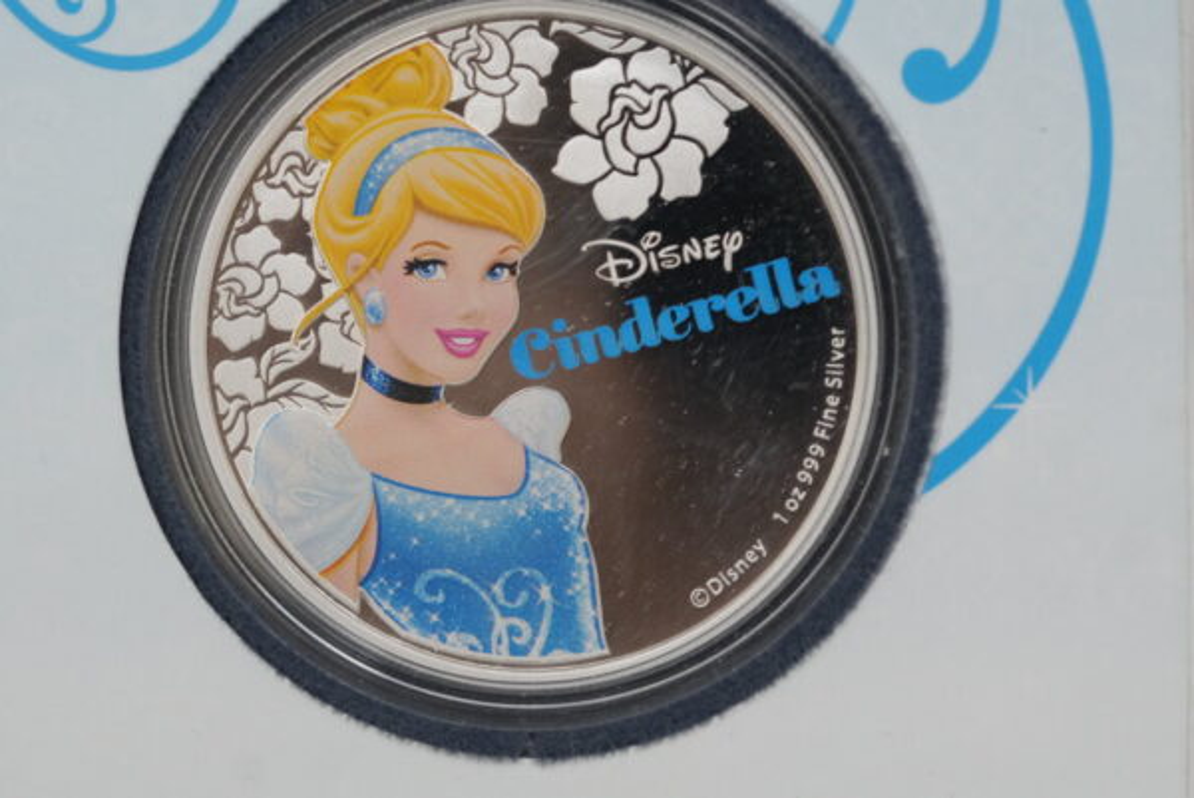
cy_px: 399
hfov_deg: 15.2
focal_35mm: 135
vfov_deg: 10.2
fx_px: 4481
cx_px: 597
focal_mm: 90
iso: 2500
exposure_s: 1/160
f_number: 4
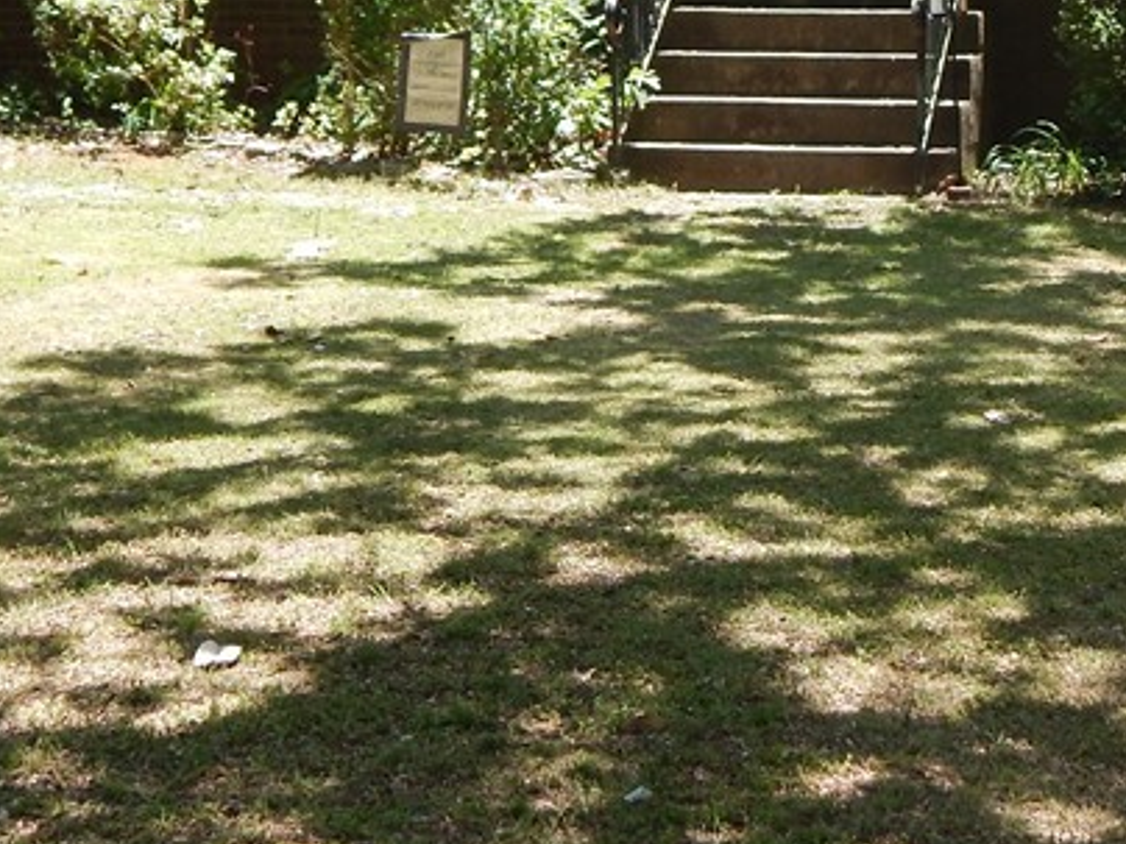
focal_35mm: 109
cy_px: -106
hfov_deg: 18.0
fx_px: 3546
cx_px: 775
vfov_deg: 13.3
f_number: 3.6
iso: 125
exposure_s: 1/320
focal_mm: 7.7
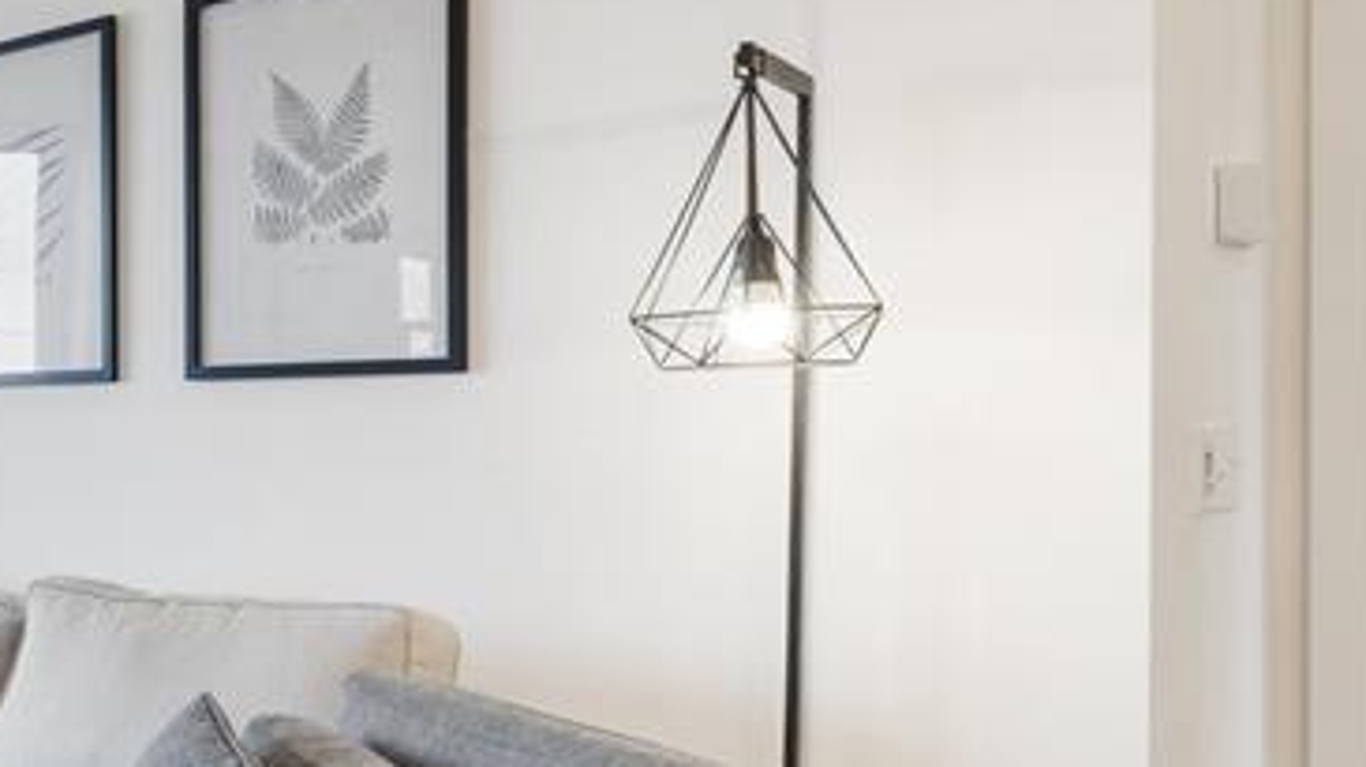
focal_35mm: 47
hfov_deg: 30.7
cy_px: 471
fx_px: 1702
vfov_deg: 25.3
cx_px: -537
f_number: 8
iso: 100
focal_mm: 16
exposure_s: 1/2.5
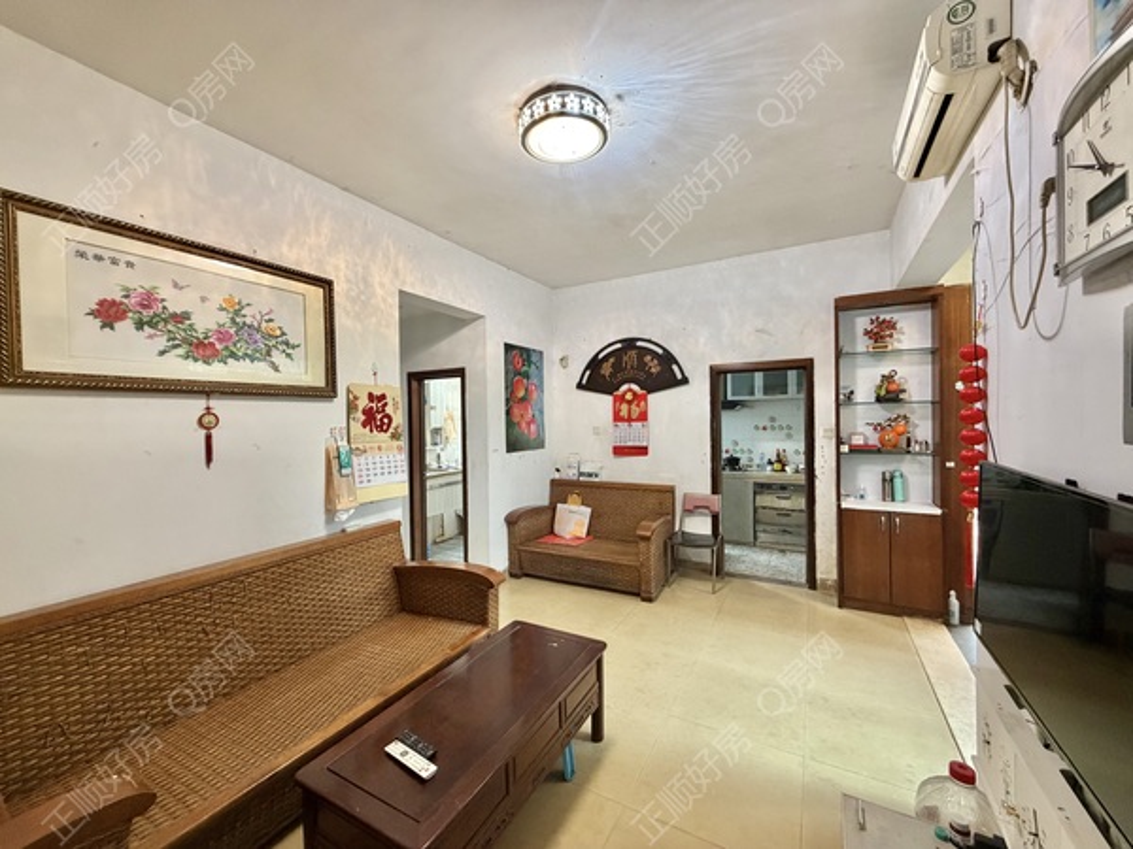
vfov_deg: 85.7
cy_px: 424
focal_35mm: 14
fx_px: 458
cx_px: 566
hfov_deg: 102.1
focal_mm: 2.22
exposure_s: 1/50
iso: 320
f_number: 2.2
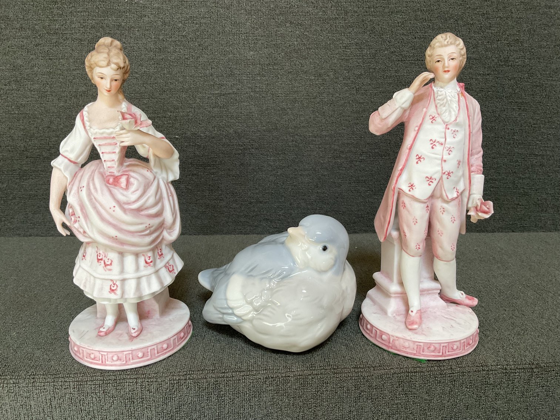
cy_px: 210
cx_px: 280
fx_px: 469
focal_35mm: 29
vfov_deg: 48.2
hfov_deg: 61.7
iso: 64
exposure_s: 1/60
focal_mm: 3
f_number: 1.8
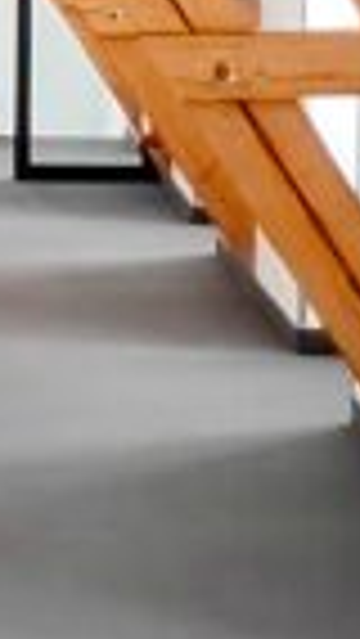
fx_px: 2136
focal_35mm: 126
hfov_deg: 9.5
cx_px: -99
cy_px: 4
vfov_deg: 16.7
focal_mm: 1.68
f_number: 2.2
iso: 169
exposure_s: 1/100
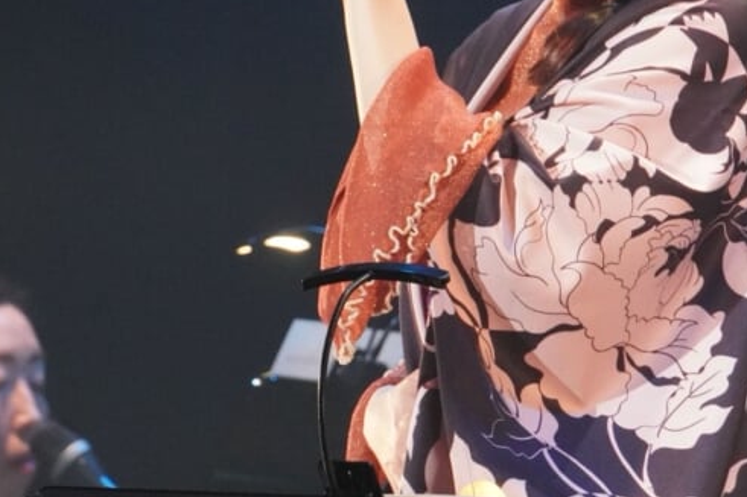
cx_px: 181
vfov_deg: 2.3
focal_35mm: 610
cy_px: 45
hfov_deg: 3.4
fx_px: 12653
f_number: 10
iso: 6400
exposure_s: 1/250
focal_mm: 195
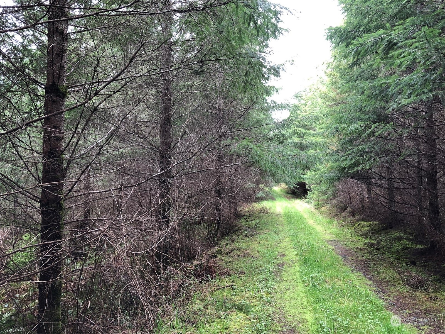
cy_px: 167
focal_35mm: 28
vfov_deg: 49.7
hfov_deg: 63.4
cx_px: 222
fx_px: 360
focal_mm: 4
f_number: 1.8
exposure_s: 1/40
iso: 25
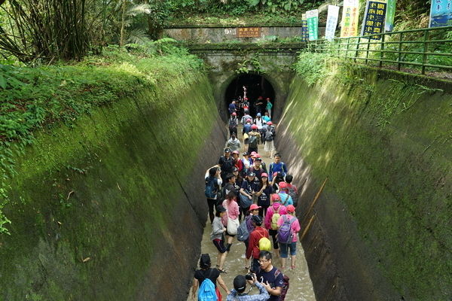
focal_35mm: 37
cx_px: 226
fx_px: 465
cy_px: 150
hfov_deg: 51.9
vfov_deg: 35.9
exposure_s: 1/60
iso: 640
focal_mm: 37
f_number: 5
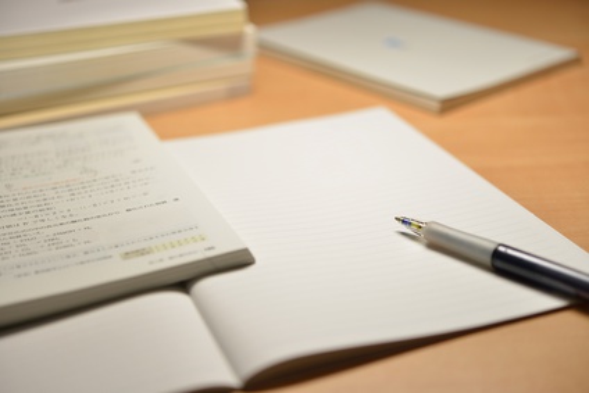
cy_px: 196
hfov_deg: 33.4
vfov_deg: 22.6
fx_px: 982
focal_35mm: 60
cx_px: 294
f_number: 3
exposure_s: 1/100
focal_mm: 60
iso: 100
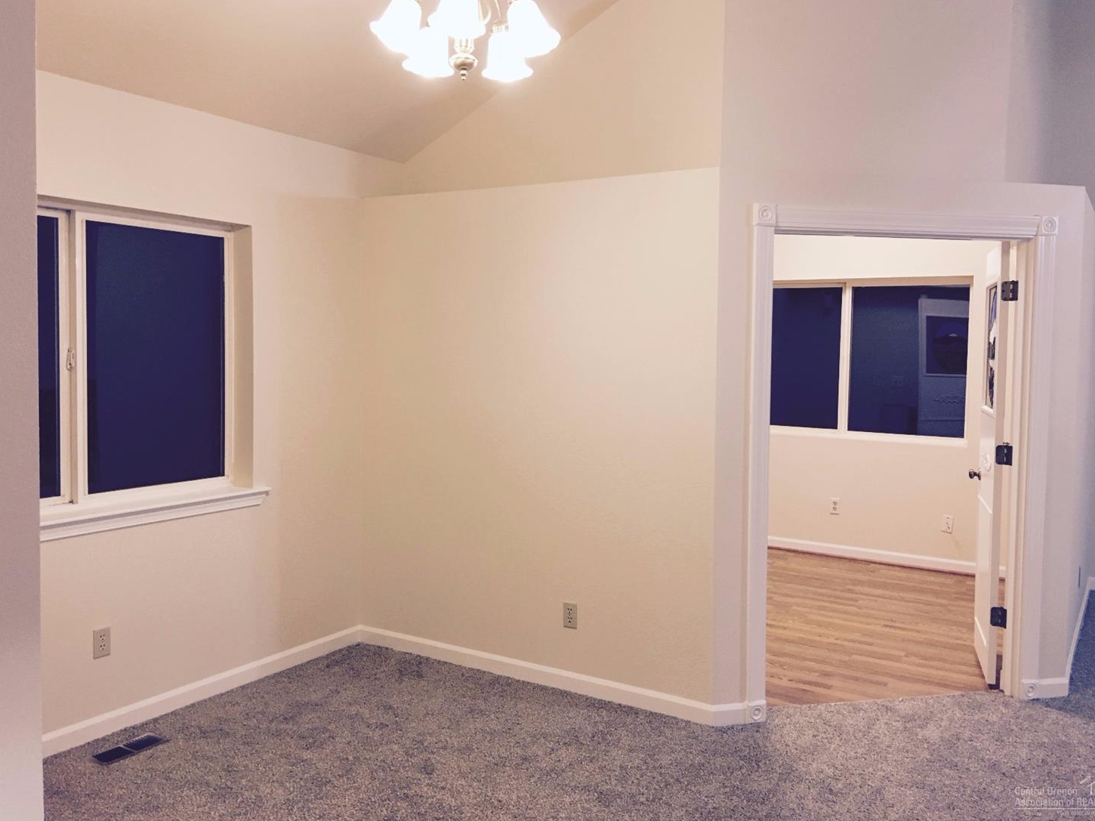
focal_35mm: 30
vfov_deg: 46.8
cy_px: 399
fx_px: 949
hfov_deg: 60.0
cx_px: 563
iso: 125
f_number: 2.2
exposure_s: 1/30
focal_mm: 4.15
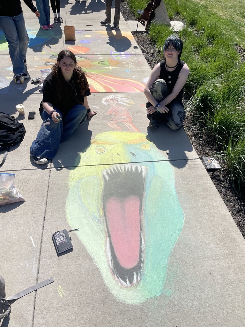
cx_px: 122
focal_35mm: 26
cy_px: 164
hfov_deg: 53.1
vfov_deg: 67.3
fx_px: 245
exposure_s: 1/5814
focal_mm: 4.2
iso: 32
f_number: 1.6
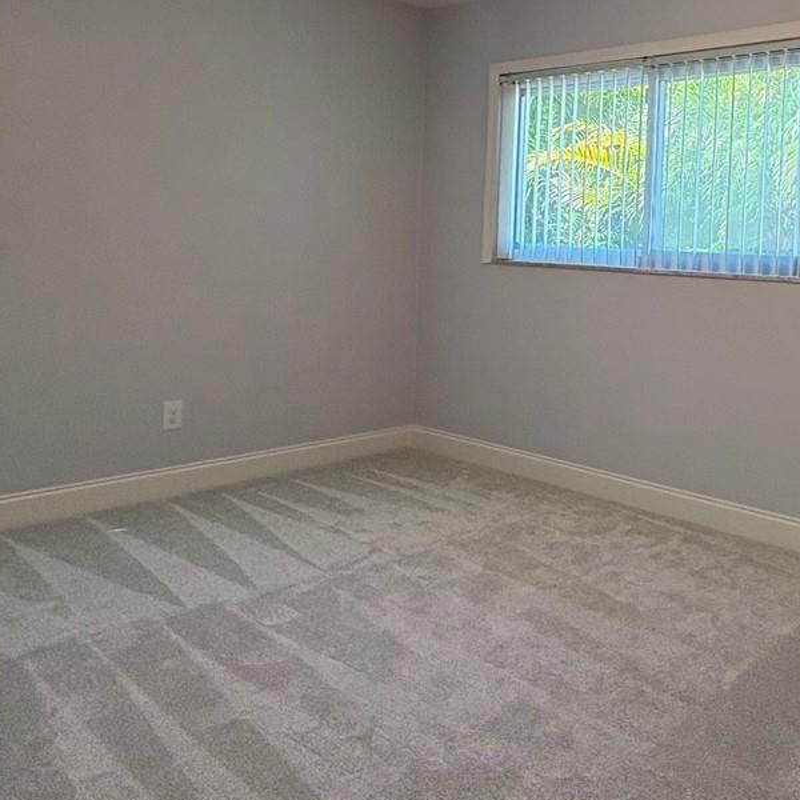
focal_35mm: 33
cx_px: 651
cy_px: 265
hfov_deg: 46.8
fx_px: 863
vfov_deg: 48.9
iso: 125
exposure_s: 1/120
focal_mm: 2.22
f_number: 2.2
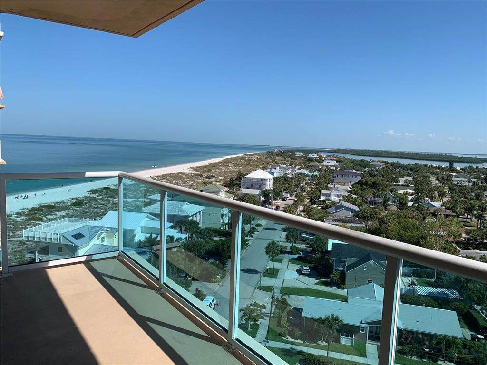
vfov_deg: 53.1
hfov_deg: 67.3
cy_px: 182
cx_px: 244
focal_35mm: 26
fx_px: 366
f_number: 1.8
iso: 25
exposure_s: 1/3185
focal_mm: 4.25
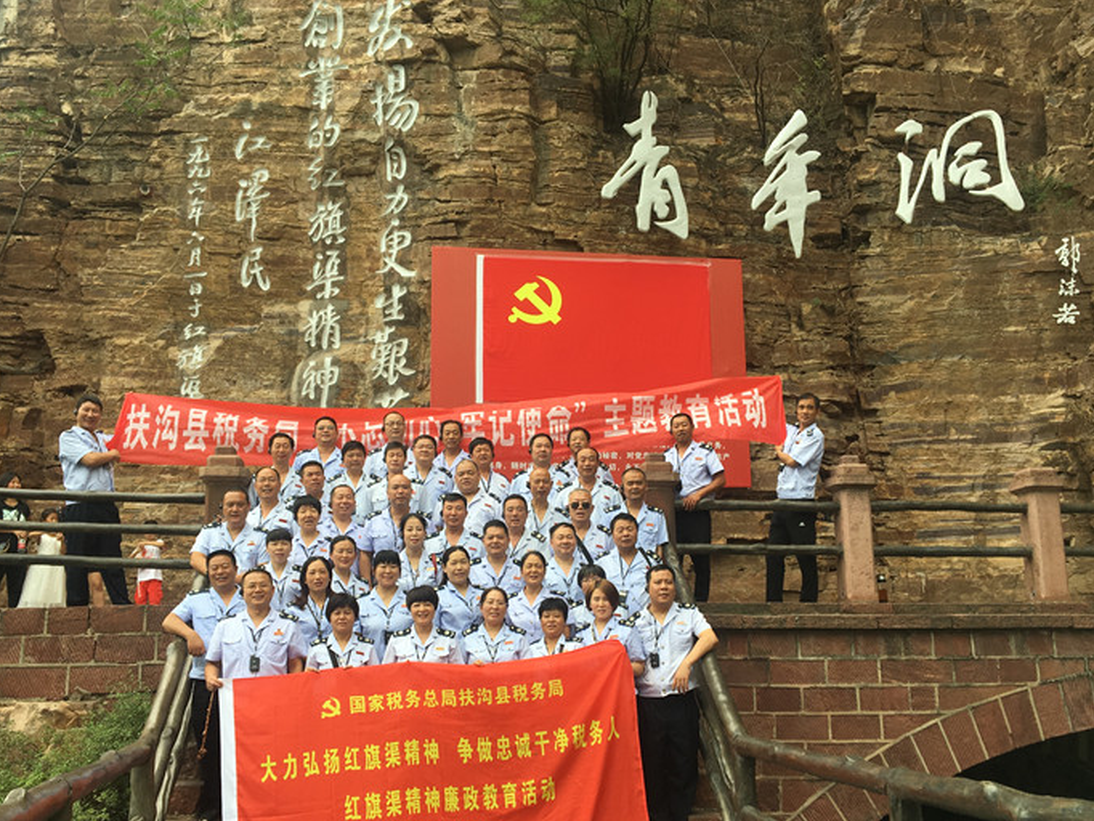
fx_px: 1075
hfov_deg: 53.9
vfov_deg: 41.7
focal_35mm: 34
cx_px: 542
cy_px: 468
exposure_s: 1/506
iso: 25
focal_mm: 4.15
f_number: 2.2
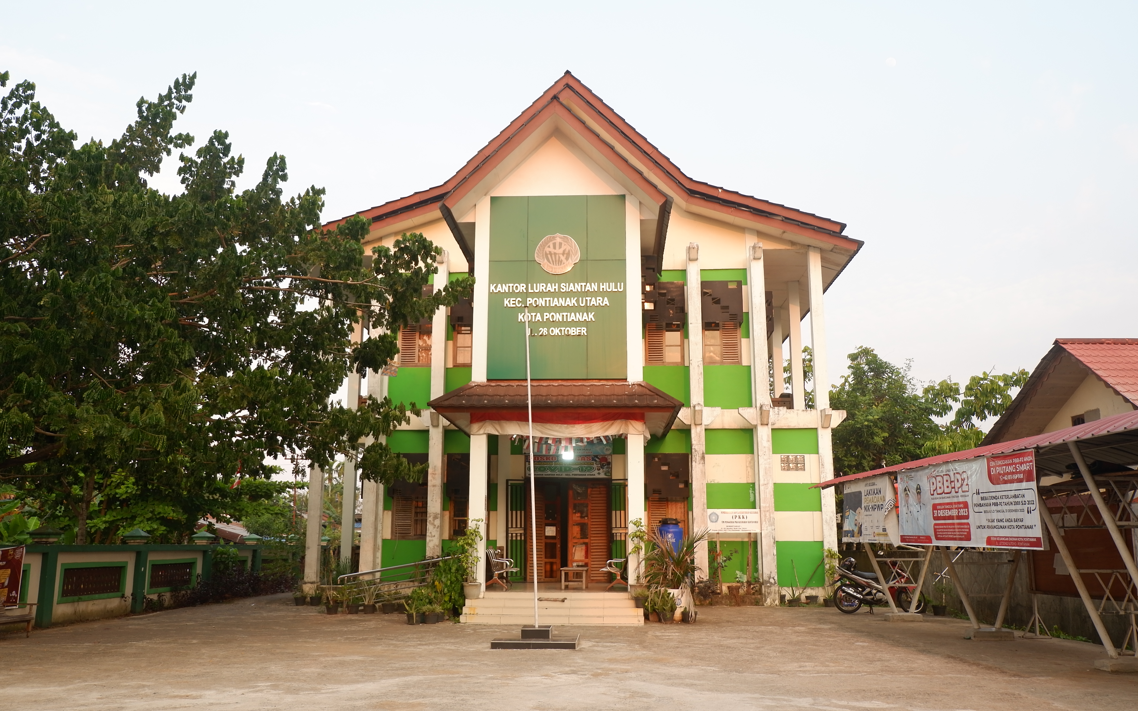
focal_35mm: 31
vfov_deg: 40.6
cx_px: 564
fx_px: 961
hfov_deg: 61.2
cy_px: 329
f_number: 4.5
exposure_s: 1/125
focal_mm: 20.1
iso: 200
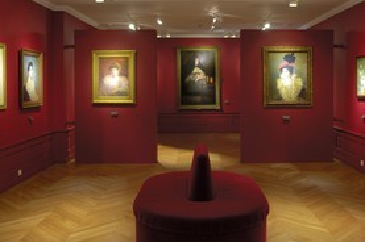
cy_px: 89
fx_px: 393
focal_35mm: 39
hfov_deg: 49.7
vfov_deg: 34.1
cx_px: 206
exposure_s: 1.5
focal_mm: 17
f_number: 6.3
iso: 100
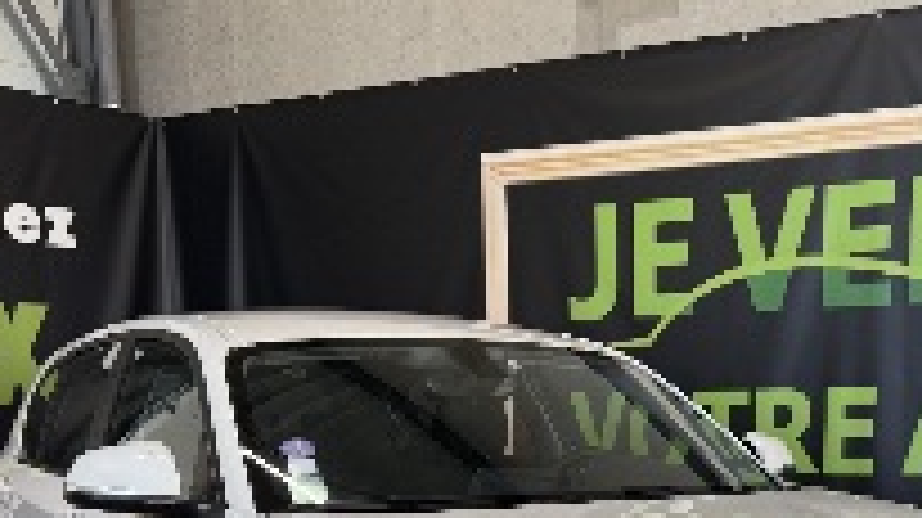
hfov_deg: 38.6
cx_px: 634
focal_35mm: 53
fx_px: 1295
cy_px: 685
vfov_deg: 20.5
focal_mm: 6.76
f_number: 1.78
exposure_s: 1/100
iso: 160
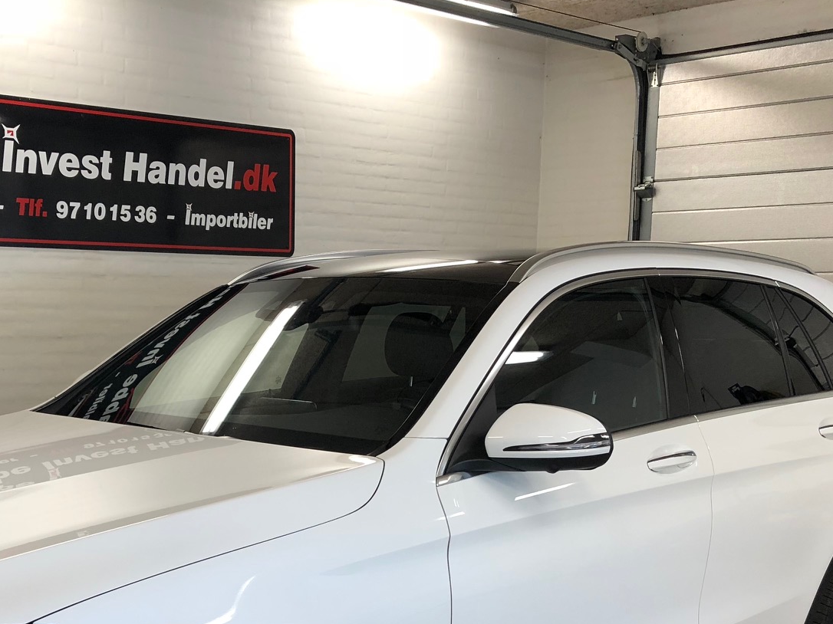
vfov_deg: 26.9
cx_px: 282
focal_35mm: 52
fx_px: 1251
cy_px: 574
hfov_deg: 36.5
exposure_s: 1/50
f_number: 1.8
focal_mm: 3.99
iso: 32
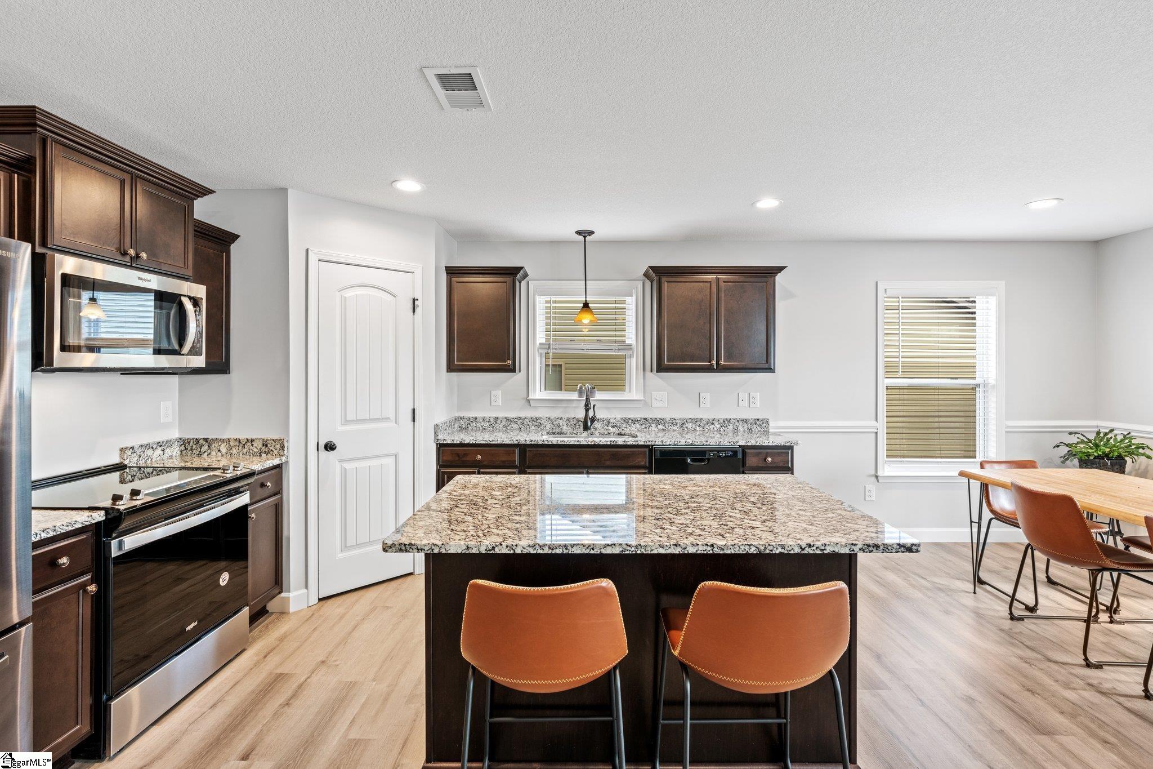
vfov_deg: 73.7
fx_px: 512
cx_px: 576
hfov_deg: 96.7
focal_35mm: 16
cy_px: 384
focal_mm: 16
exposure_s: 1/1.67
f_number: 9
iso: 200
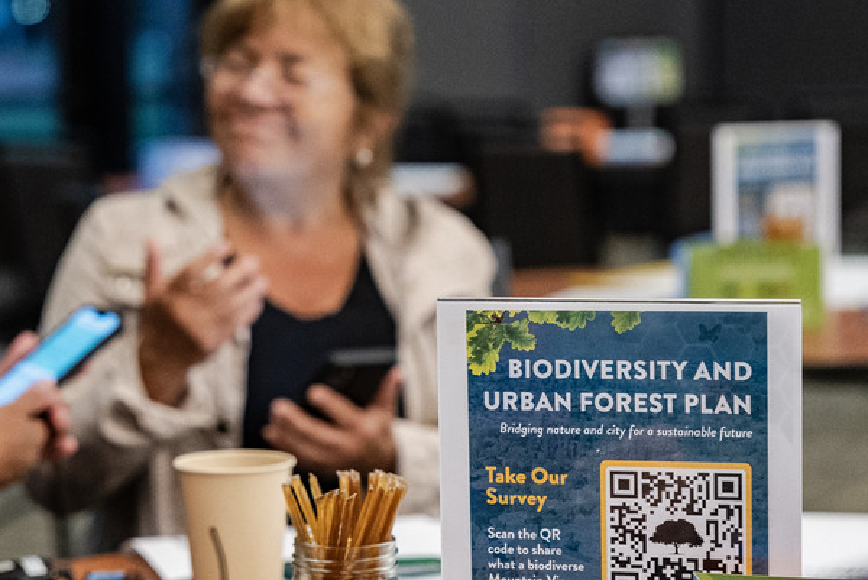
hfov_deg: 19.4
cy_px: 290
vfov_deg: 13.1
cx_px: 434
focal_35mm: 105
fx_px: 2533
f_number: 2.8
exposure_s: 1/160
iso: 4000
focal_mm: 70
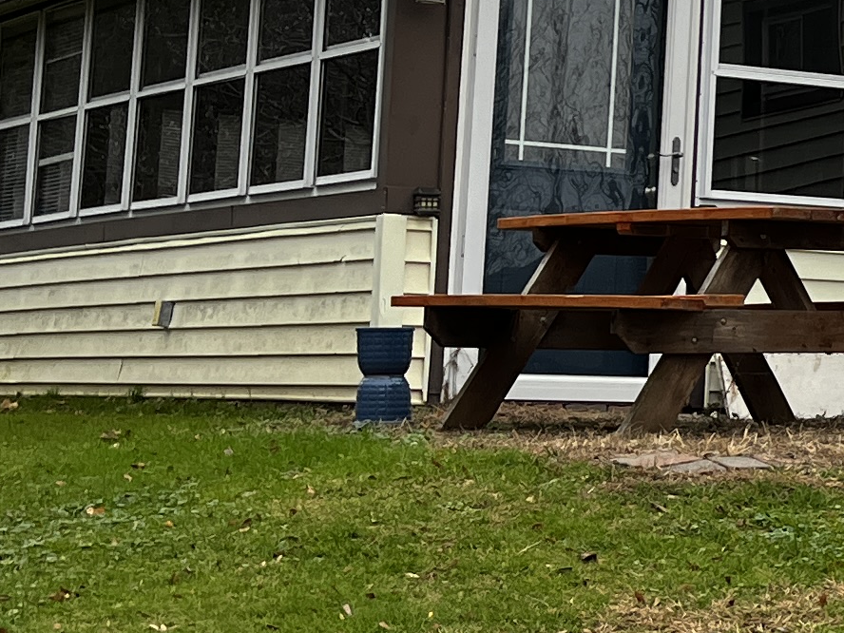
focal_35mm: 118
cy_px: 85
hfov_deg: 14.6
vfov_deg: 12.5
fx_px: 2877
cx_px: 1528
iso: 50
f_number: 1.6
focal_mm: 5.1
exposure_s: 1/642
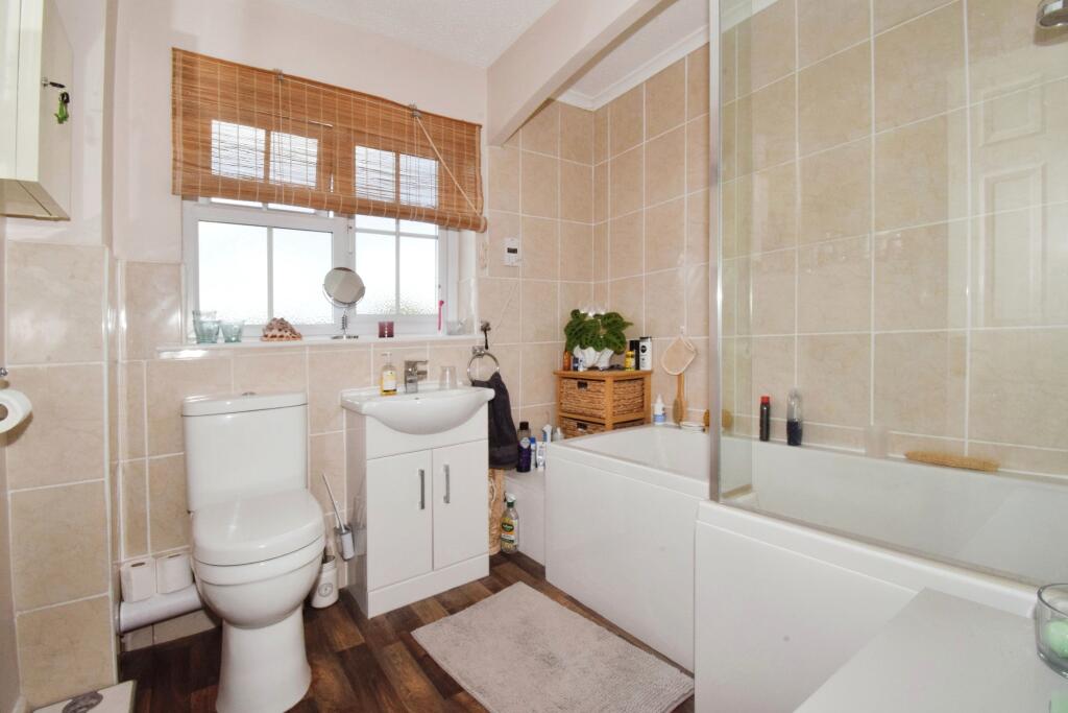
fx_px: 445
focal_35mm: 15
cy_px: 356
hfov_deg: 100.4
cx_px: 534
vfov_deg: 77.3
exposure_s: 1/60
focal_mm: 10
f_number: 22
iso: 1000
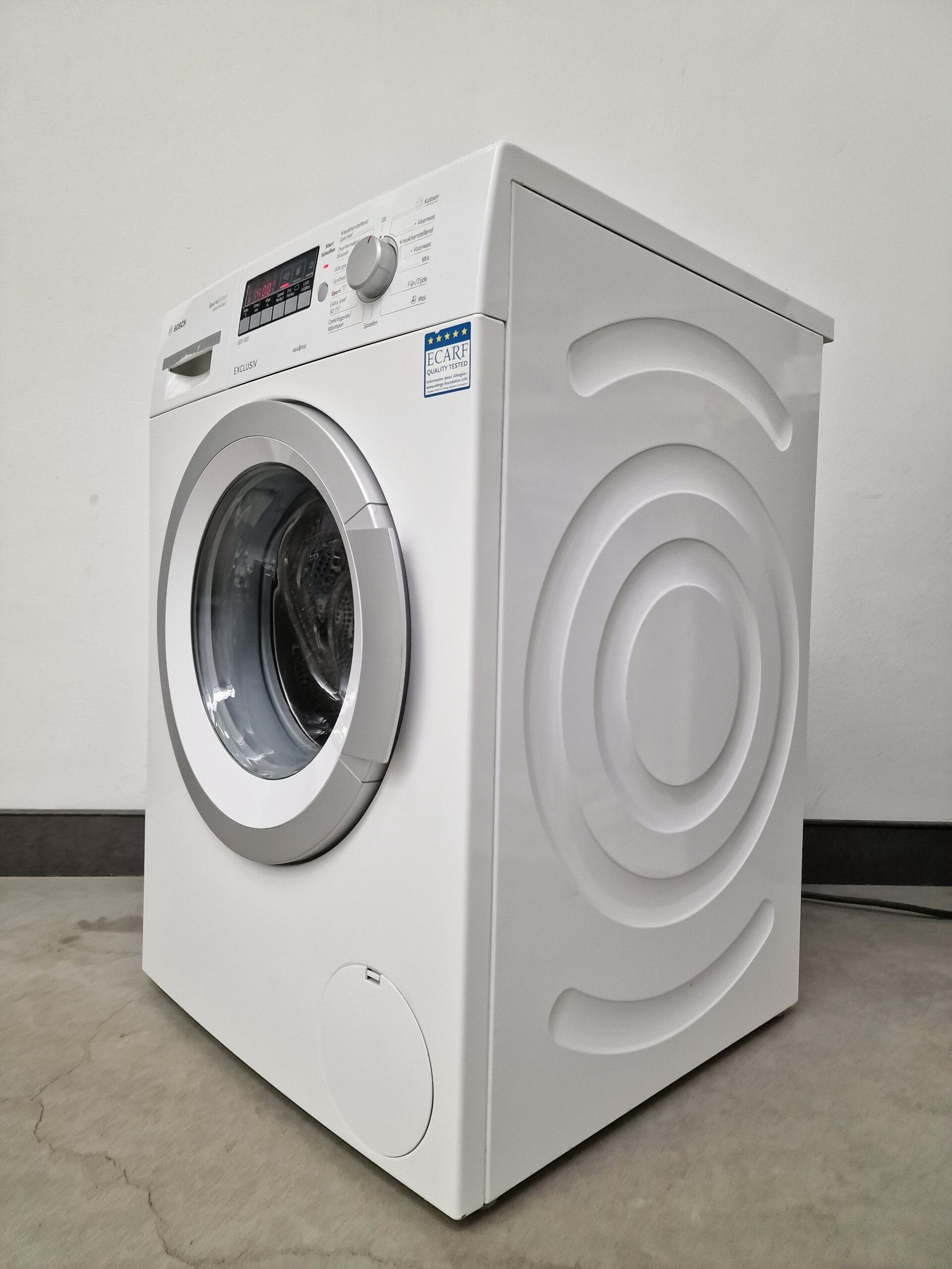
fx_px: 843
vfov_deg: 73.9
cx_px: 476
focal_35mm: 23
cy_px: 634
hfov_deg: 58.9
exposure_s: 1/100
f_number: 1.8
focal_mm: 6.4
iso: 250
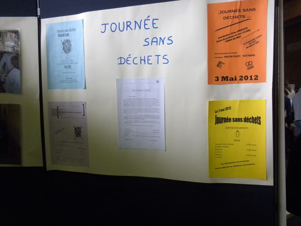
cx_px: 150
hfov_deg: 50.1
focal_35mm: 37
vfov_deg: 38.7
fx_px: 322
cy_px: 113
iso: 400
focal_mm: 6.6
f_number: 3.5
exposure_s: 1/144
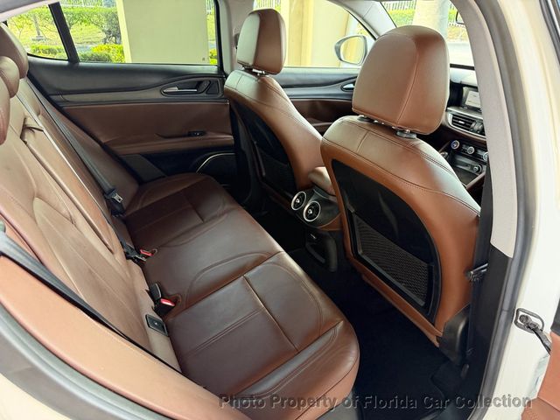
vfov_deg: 56.8
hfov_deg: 71.6
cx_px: 280
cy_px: 210
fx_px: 388
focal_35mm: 24
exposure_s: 1/60
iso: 250
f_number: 1.78
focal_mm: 6.76
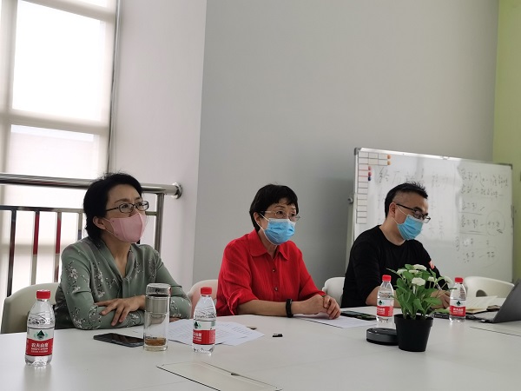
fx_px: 677
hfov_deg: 42.1
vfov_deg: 32.2
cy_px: 196
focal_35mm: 45
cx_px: 260
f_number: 1.6
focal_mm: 5.56
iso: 80
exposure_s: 1/100
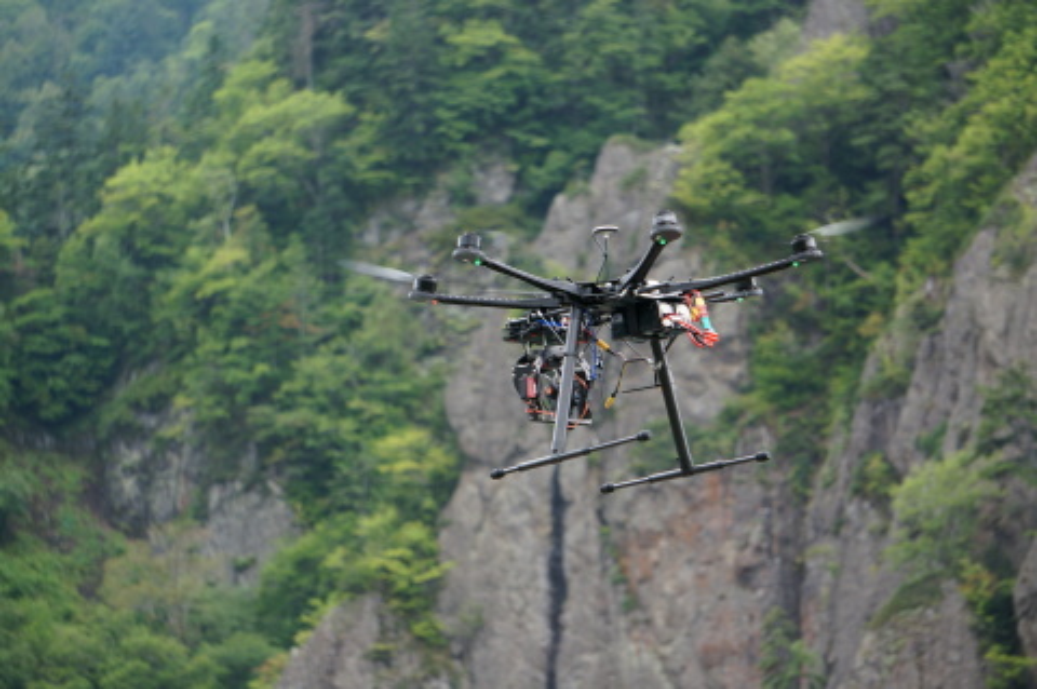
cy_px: 344
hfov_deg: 14.0
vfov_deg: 9.3
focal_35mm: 147
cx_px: 518
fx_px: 4230
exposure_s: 1/160
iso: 250
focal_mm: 98
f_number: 5.6
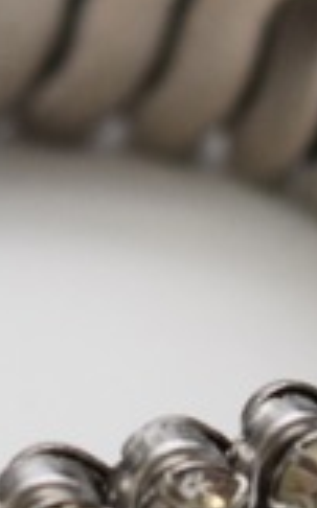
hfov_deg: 2.5
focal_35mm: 518
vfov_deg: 4.1
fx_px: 7175
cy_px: 466
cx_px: -104
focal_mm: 55
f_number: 5.6
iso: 1000
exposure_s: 1/60
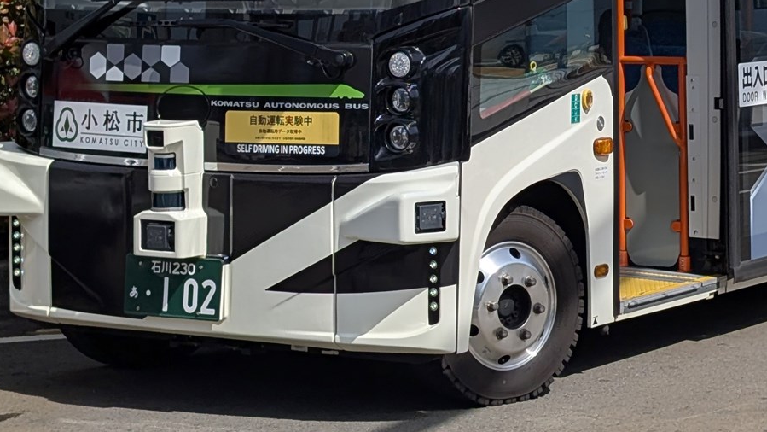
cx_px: 550
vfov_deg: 12.6
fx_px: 1932
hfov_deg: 22.3
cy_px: -25
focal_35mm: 95
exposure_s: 1/2331
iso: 21
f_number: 1.68
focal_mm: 6.9
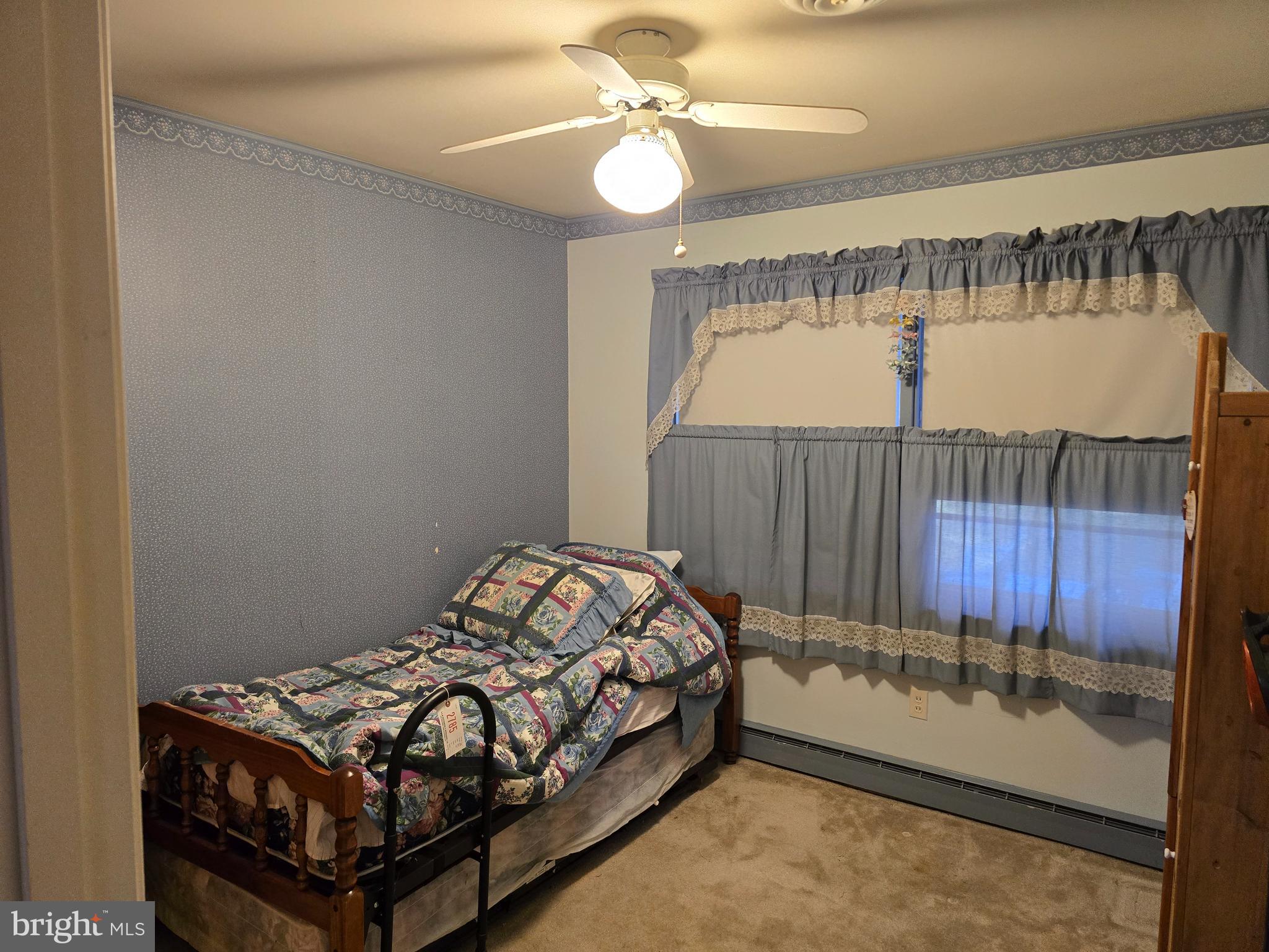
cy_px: 476
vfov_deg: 58.9
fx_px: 843
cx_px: 634
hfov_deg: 73.9
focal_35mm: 23
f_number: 1.7
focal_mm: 6.3
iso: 500
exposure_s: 1/120
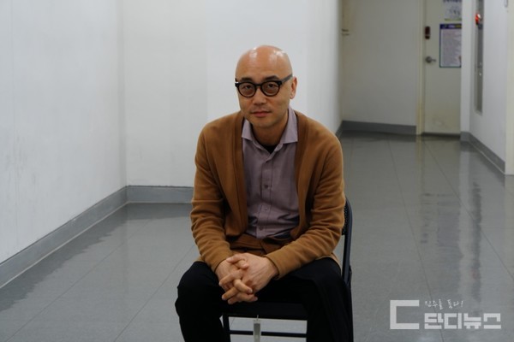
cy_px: 171
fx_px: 1071
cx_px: 257
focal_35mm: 75
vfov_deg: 18.2
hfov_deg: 27.0
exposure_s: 1/13
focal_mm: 50
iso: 320
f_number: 5.6
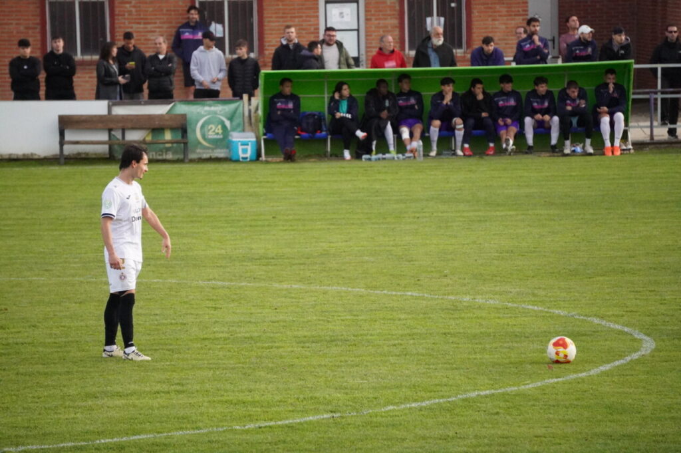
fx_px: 5387
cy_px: 226
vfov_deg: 4.8
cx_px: 340
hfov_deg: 7.2
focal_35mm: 285
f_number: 6.3
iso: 6400
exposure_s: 1/2500
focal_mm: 190
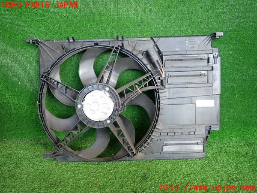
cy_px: 96
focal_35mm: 25
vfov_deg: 54.9
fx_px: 186
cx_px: 128
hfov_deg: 69.4
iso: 200
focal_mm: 4.5
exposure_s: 1/100
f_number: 2
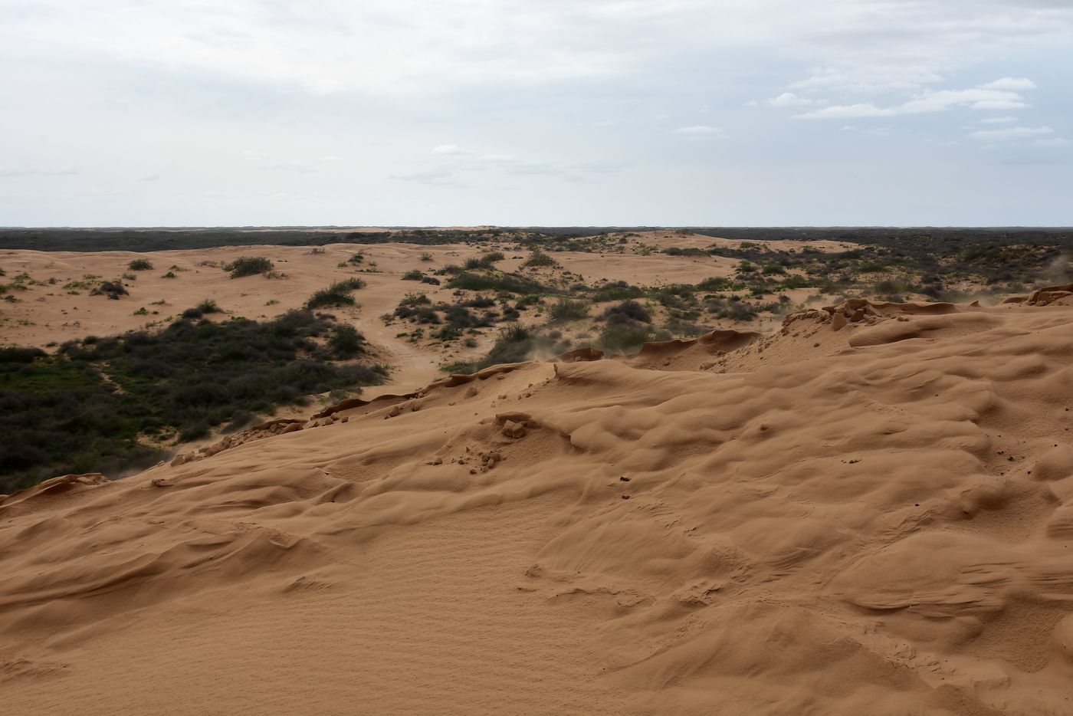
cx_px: 536
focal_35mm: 44
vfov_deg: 30.9
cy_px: 358
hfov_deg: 45.0
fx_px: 1297
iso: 125
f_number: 11
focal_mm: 29
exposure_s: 1/125
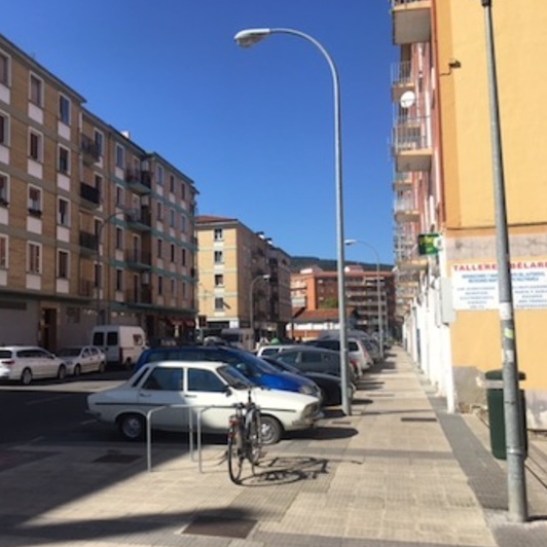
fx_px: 626
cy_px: 275
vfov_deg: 47.2
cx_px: 183
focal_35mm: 35
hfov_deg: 46.5
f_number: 2.2
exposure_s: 1/1451
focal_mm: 4.15
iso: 25
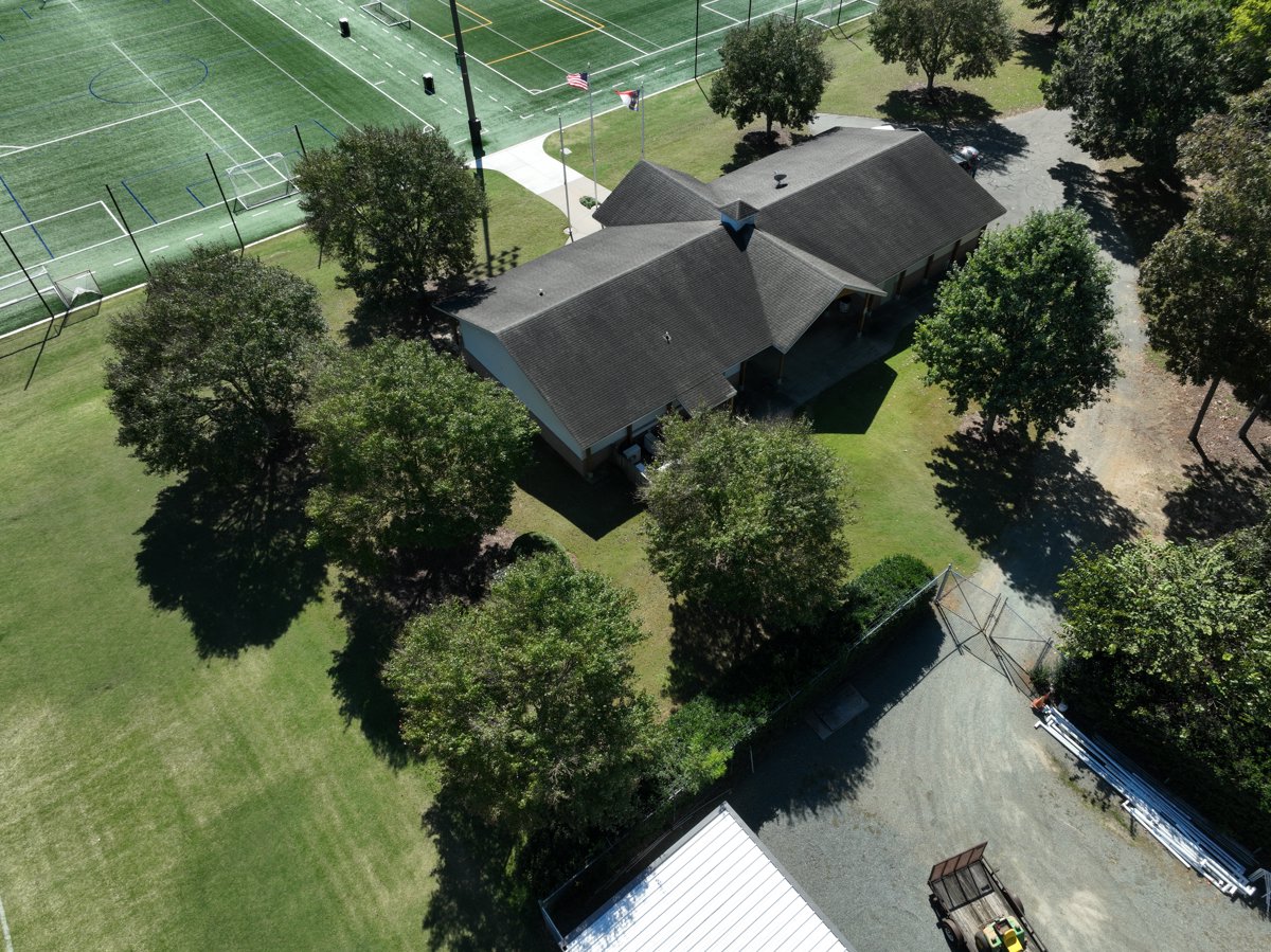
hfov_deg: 71.6
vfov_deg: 56.8
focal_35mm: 24
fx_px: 881
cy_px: 476
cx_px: 636
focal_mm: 12.29
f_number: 8
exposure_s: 1/200
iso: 100
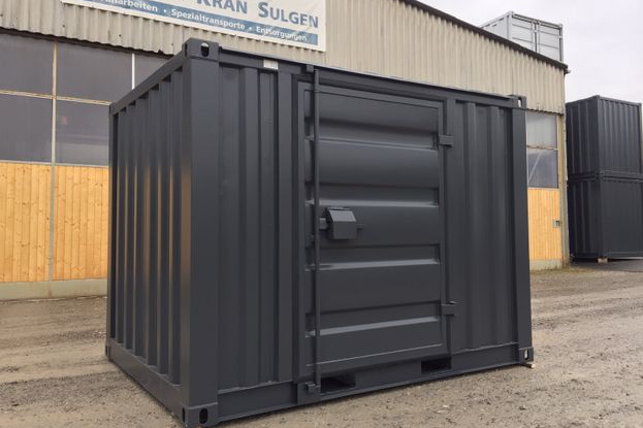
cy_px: 199
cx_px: 314
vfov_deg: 42.3
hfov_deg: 60.3
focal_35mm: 31
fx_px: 554
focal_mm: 4.15
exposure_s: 1/100
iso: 40
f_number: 2.2
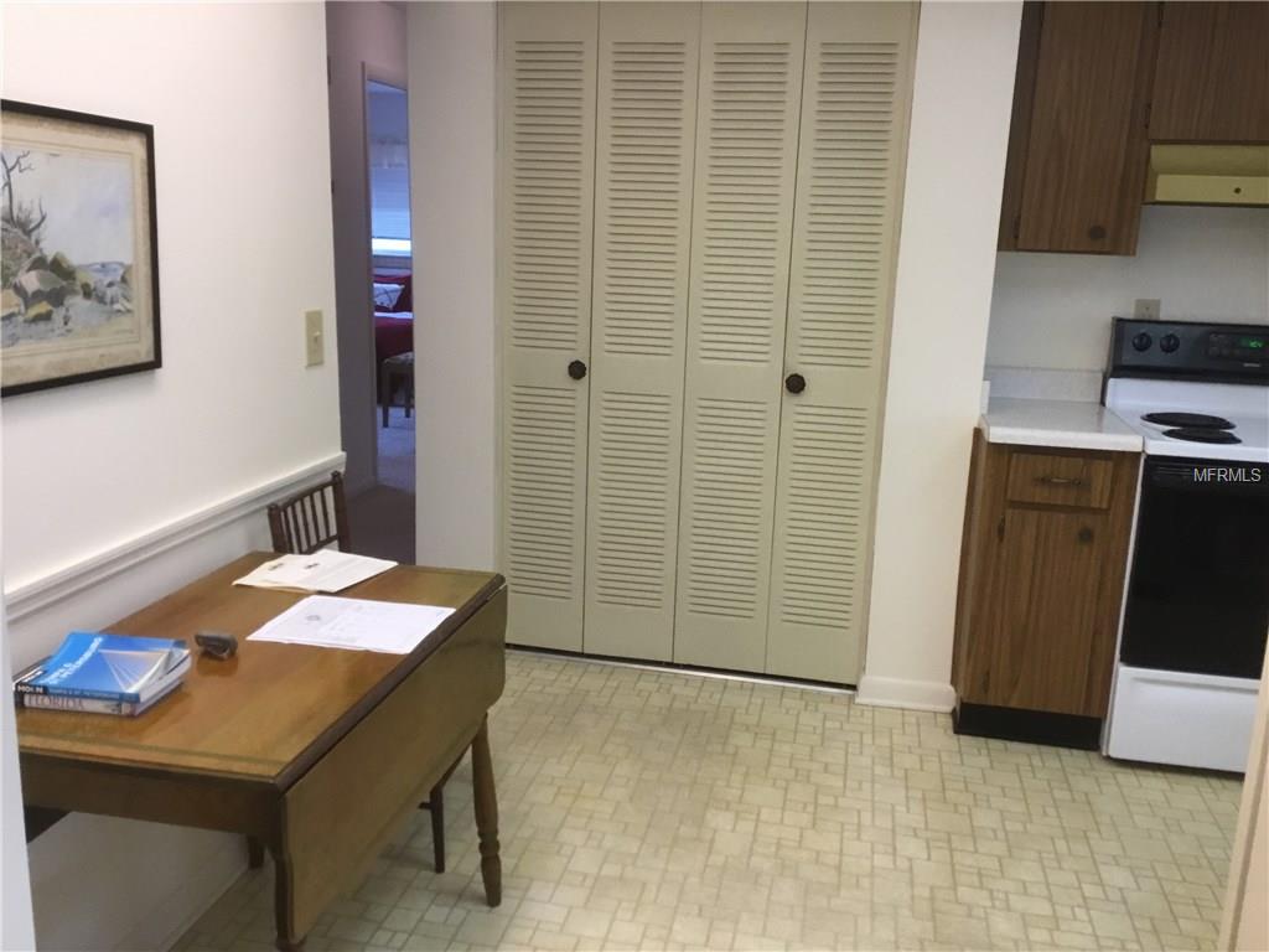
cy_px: 476
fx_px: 1136
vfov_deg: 45.4
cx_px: 634
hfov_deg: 58.4
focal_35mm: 31
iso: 40
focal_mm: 3.3
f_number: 2.4
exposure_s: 1/30
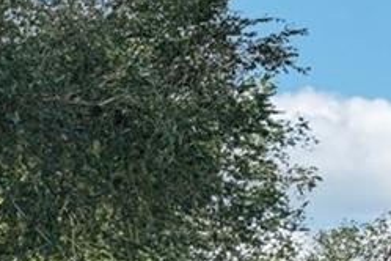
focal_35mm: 193
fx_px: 2096
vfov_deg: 6.9
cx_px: -790
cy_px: 505
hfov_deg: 8.7
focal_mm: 30
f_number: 8
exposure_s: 1/60
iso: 100
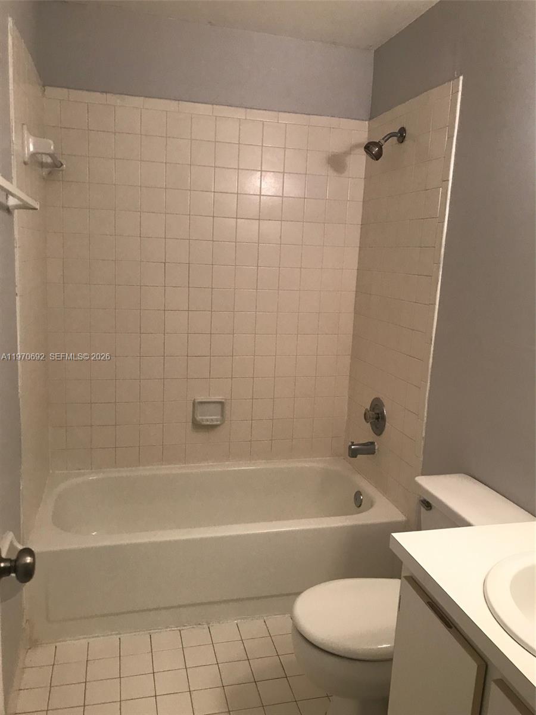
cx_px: 268
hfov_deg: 49.7
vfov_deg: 63.4
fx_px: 578
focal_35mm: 28
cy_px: 358
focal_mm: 3.99
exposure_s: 1/20
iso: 40
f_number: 1.8
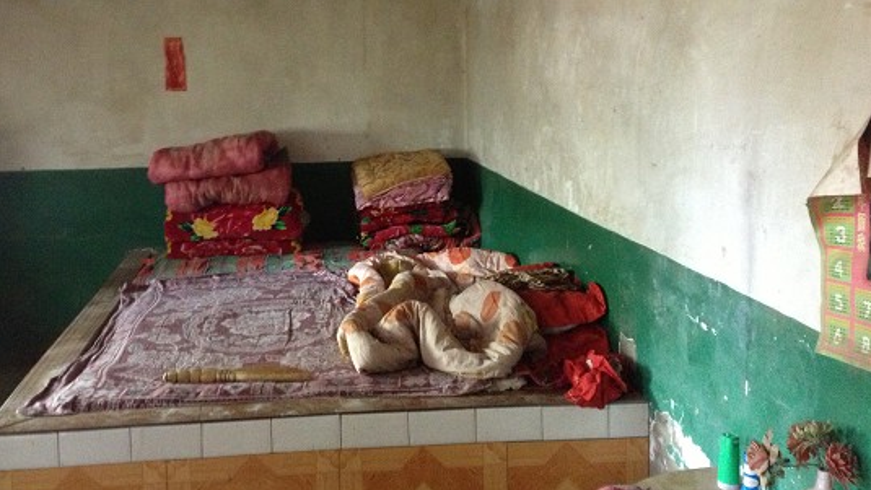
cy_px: 167
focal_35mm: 47
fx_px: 1086
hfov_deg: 43.5
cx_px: 353
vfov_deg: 25.3
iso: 500
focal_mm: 4.28
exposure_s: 1/15
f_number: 2.4
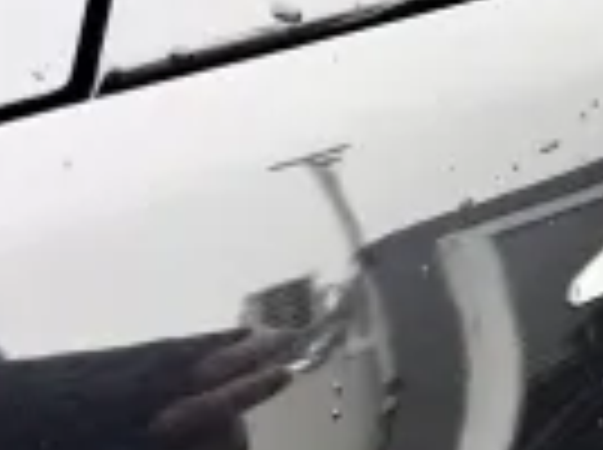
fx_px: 1217
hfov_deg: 24.4
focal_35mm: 70
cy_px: 364
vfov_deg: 20.7
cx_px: 778
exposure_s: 1/81
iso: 125
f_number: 1.6
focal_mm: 5.1
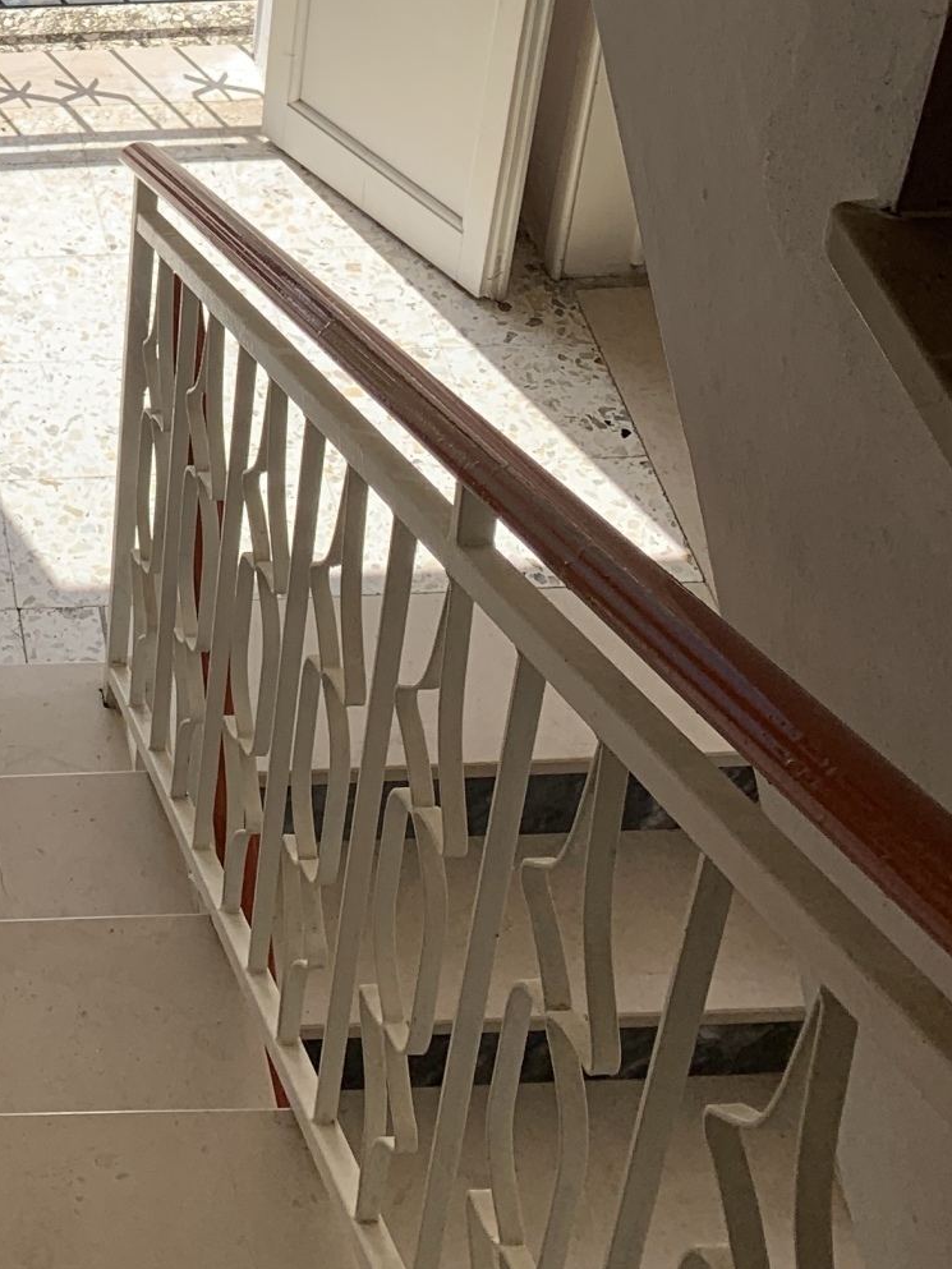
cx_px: -233
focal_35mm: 67
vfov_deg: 26.3
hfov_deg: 20.3
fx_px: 2456
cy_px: -190
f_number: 1.8
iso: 25
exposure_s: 1/1299
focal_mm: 4.25
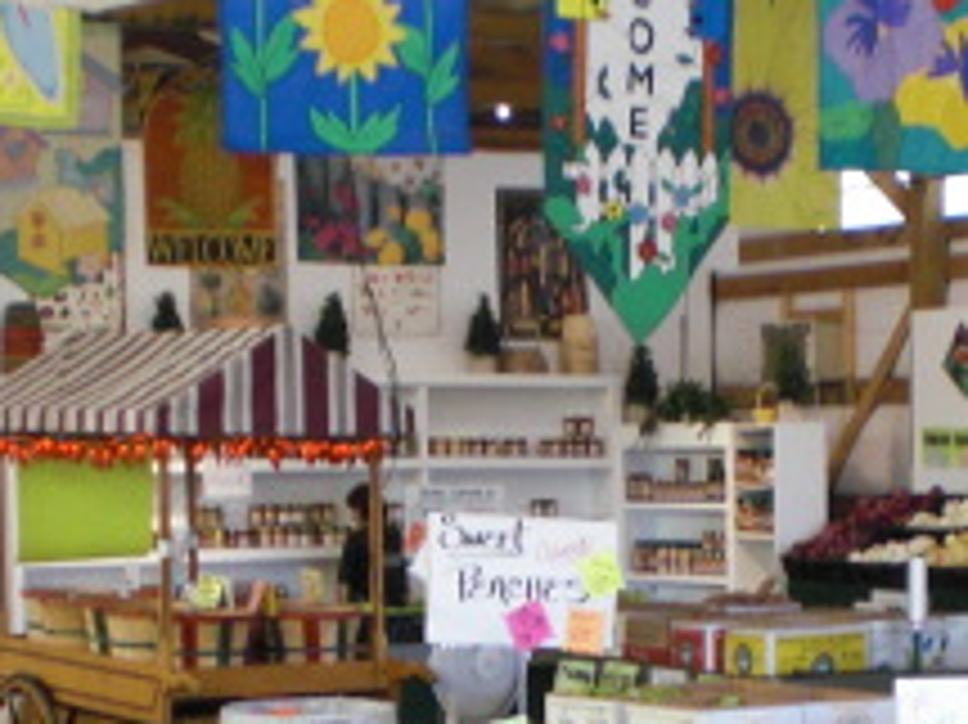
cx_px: 666
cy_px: 675
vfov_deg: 13.0
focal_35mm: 113
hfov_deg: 17.4
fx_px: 3158
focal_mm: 6.3
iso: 200
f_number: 3.1
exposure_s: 1/60
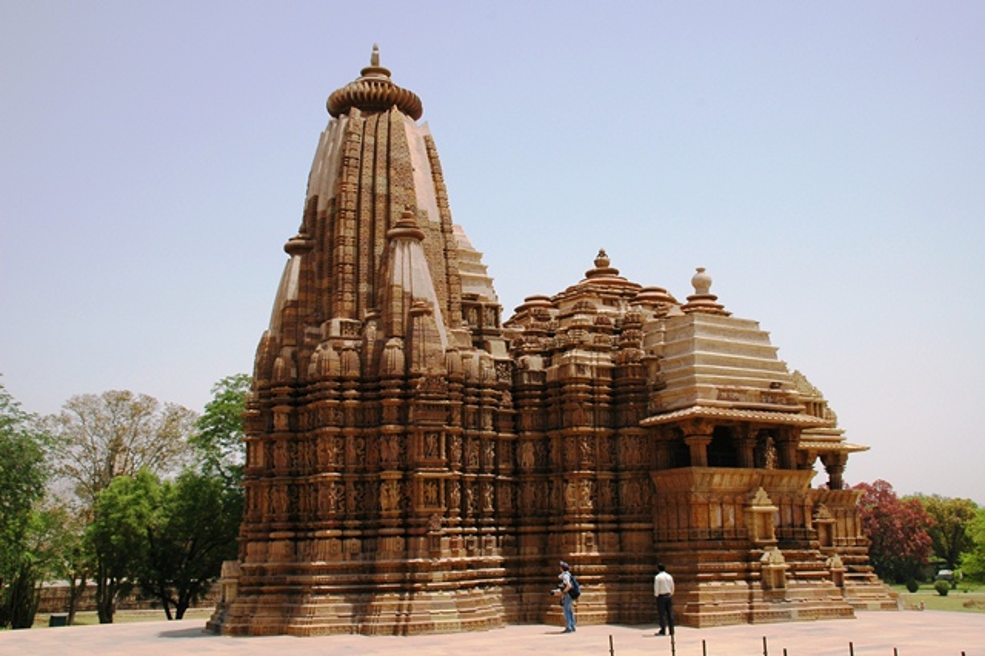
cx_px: 492
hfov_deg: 46.4
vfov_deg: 31.9
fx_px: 1149
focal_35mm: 42
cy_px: 328
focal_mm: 28
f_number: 11
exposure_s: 1/400
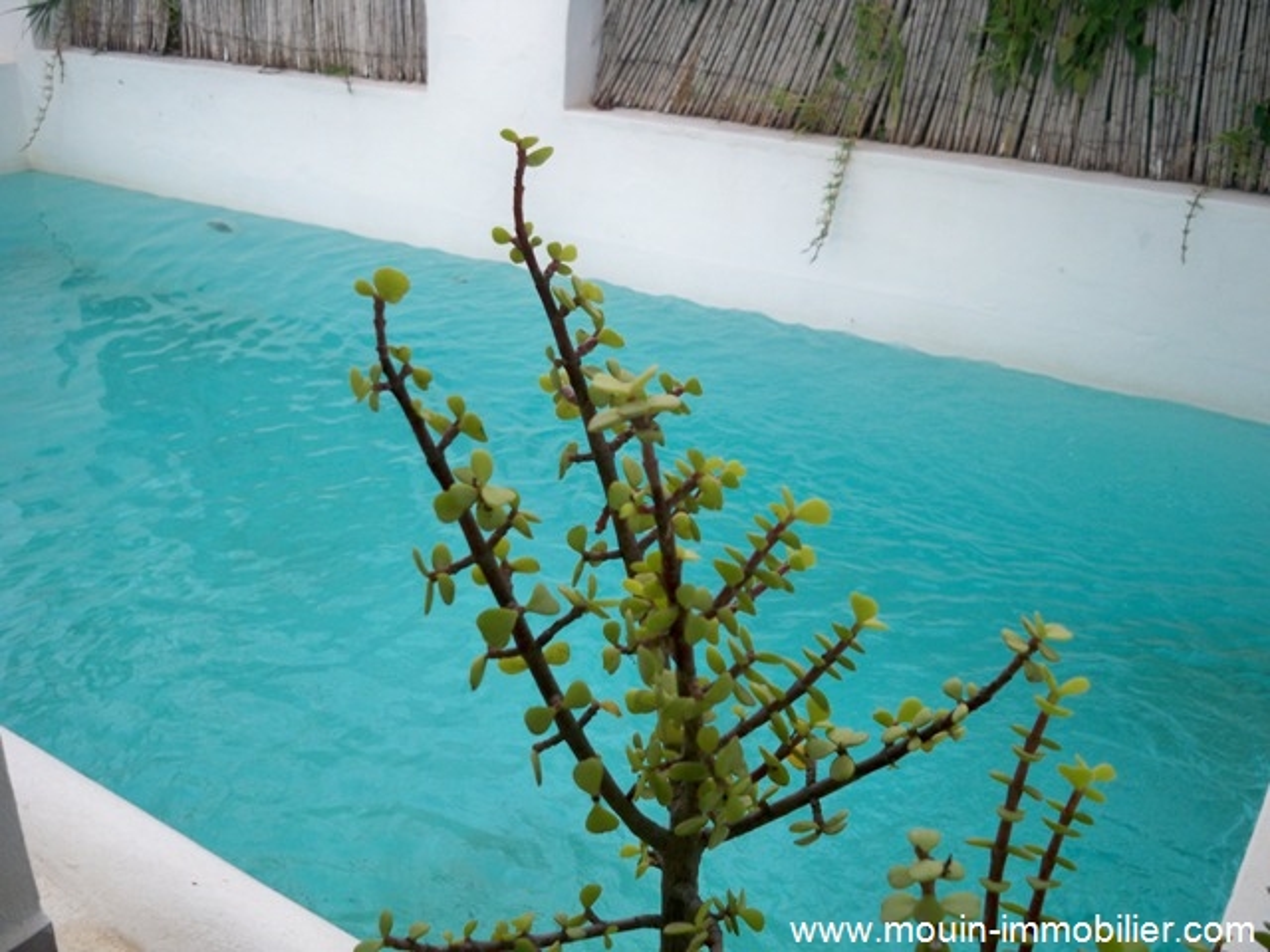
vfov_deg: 40.7
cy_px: 476
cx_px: 635
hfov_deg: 52.6
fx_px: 1284
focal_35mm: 35
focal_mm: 6.3
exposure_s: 1/250
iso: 64
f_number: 3.1
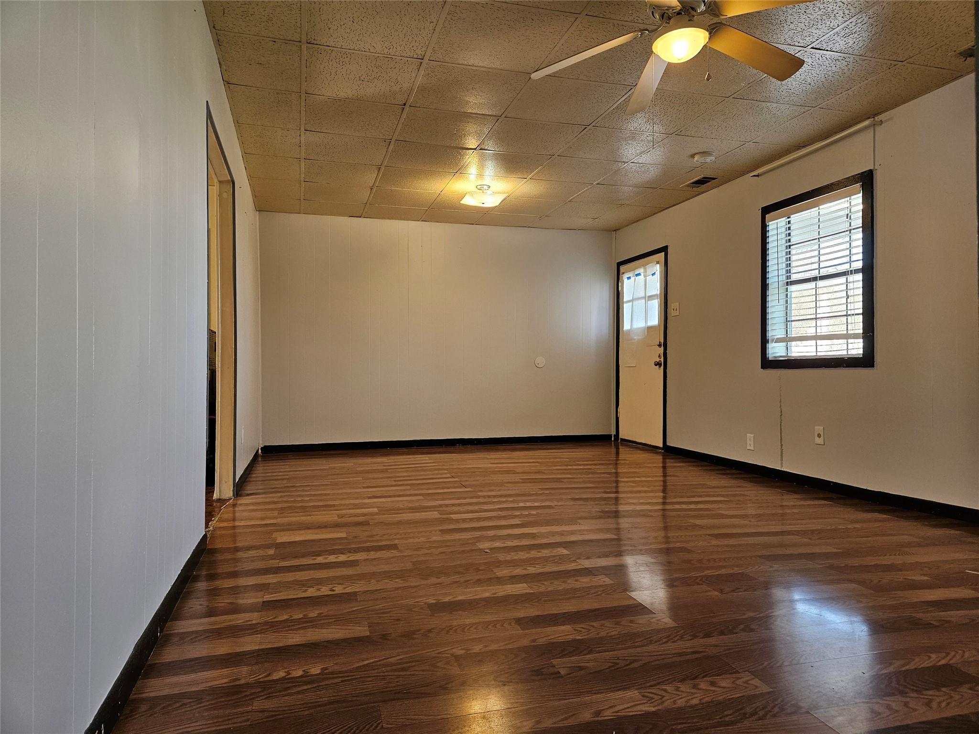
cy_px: 367
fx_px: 650
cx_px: 490
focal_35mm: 23
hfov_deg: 73.9
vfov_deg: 58.9
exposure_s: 1/120
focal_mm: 5.4
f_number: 1.8
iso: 160
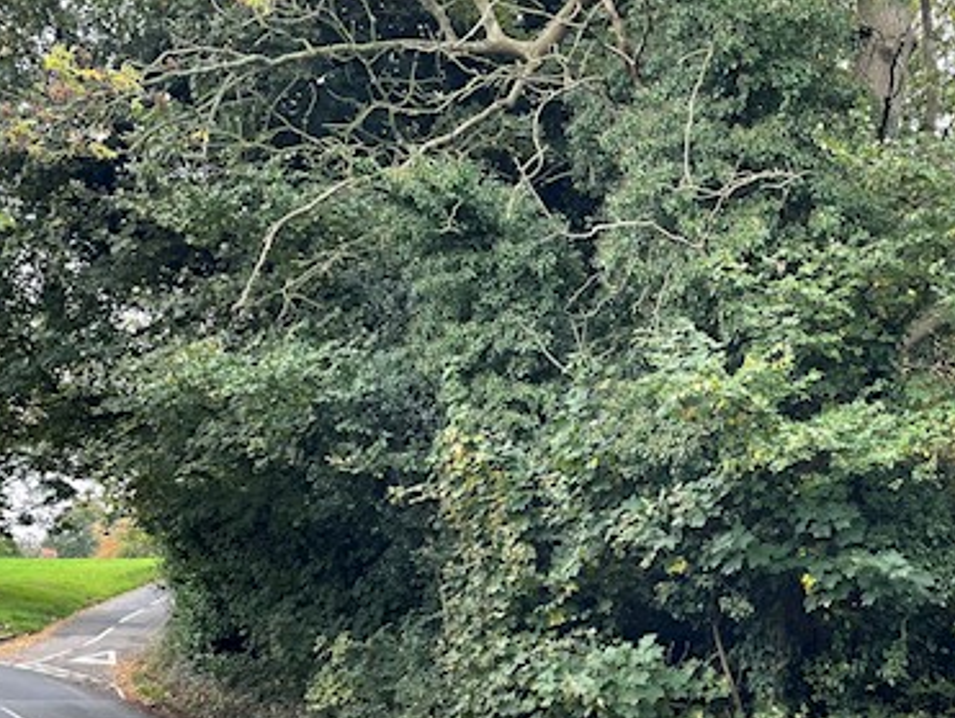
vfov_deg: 29.3
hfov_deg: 38.3
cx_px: 656
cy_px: 524
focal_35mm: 49
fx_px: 1353
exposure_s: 1/121
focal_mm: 4.2
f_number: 1.6
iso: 64
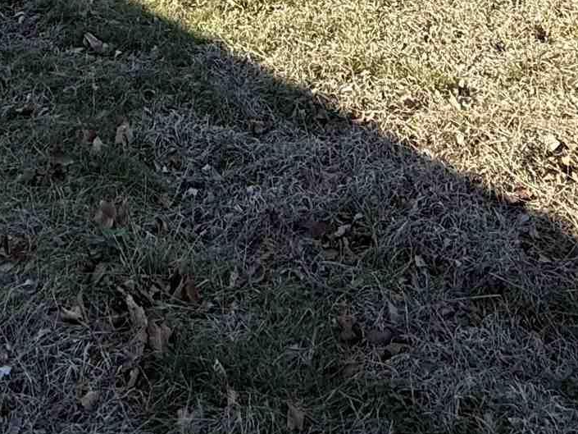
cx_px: 234
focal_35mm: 61
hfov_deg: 31.6
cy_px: -448
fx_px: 1019
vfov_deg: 17.1
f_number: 2.2
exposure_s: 1/760
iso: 64
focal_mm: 2.22
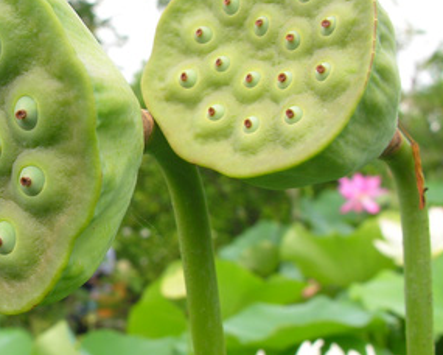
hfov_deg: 23.8
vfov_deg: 19.6
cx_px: 51
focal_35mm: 78
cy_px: 246
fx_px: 1023
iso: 50
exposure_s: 1/56.8
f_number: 5.6
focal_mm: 8.9
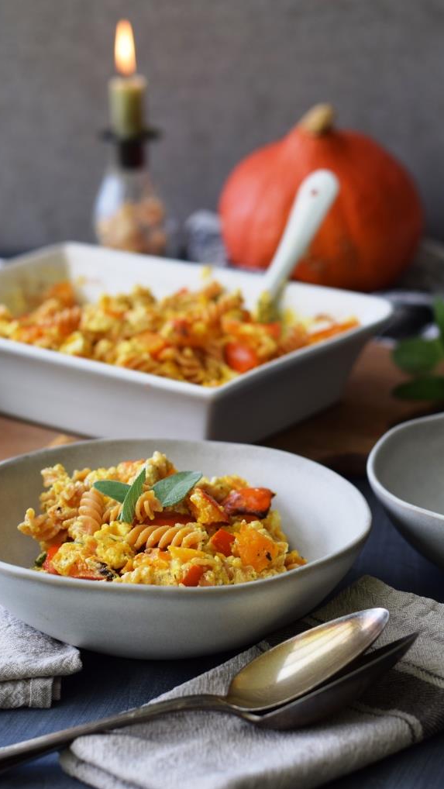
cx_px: 220
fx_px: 1653
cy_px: 395
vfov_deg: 26.8
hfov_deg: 15.3
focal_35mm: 79
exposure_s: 1/400
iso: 200
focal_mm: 50
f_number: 3.5
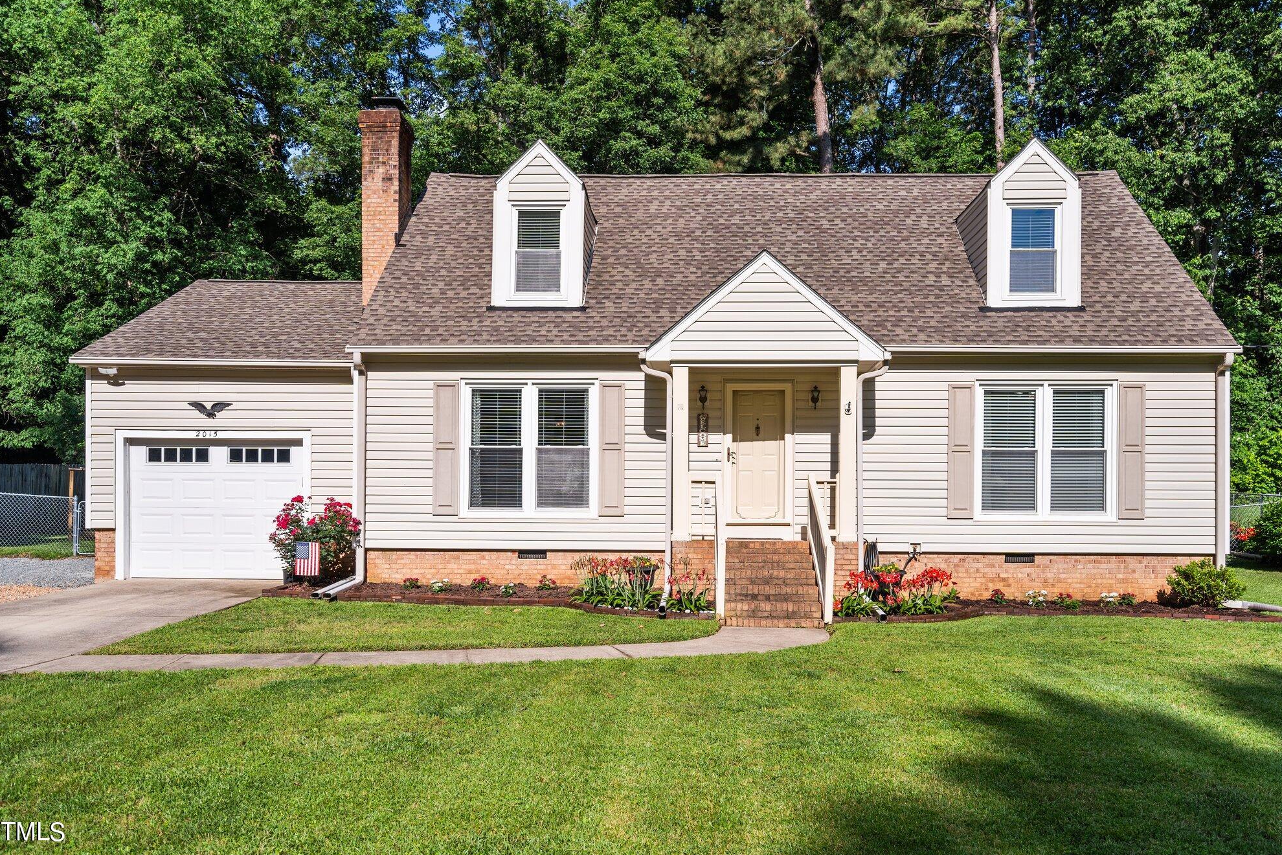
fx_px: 1068
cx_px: 660
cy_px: 430
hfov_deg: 61.9
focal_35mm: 30
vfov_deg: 43.6
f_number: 5.6
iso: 100
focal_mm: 29
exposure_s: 1/250
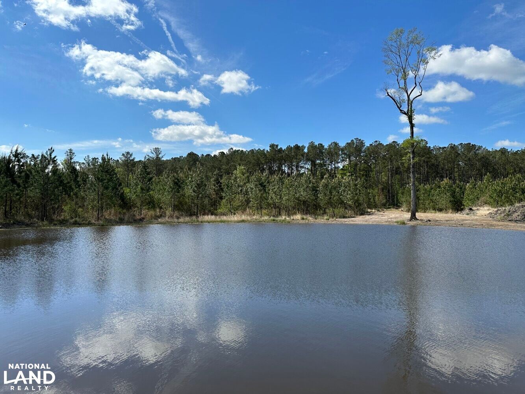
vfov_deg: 56.8
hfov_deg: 71.6
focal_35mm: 24
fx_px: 364
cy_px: 197
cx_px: 262
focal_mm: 6.86
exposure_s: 1/5263
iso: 80
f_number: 1.78
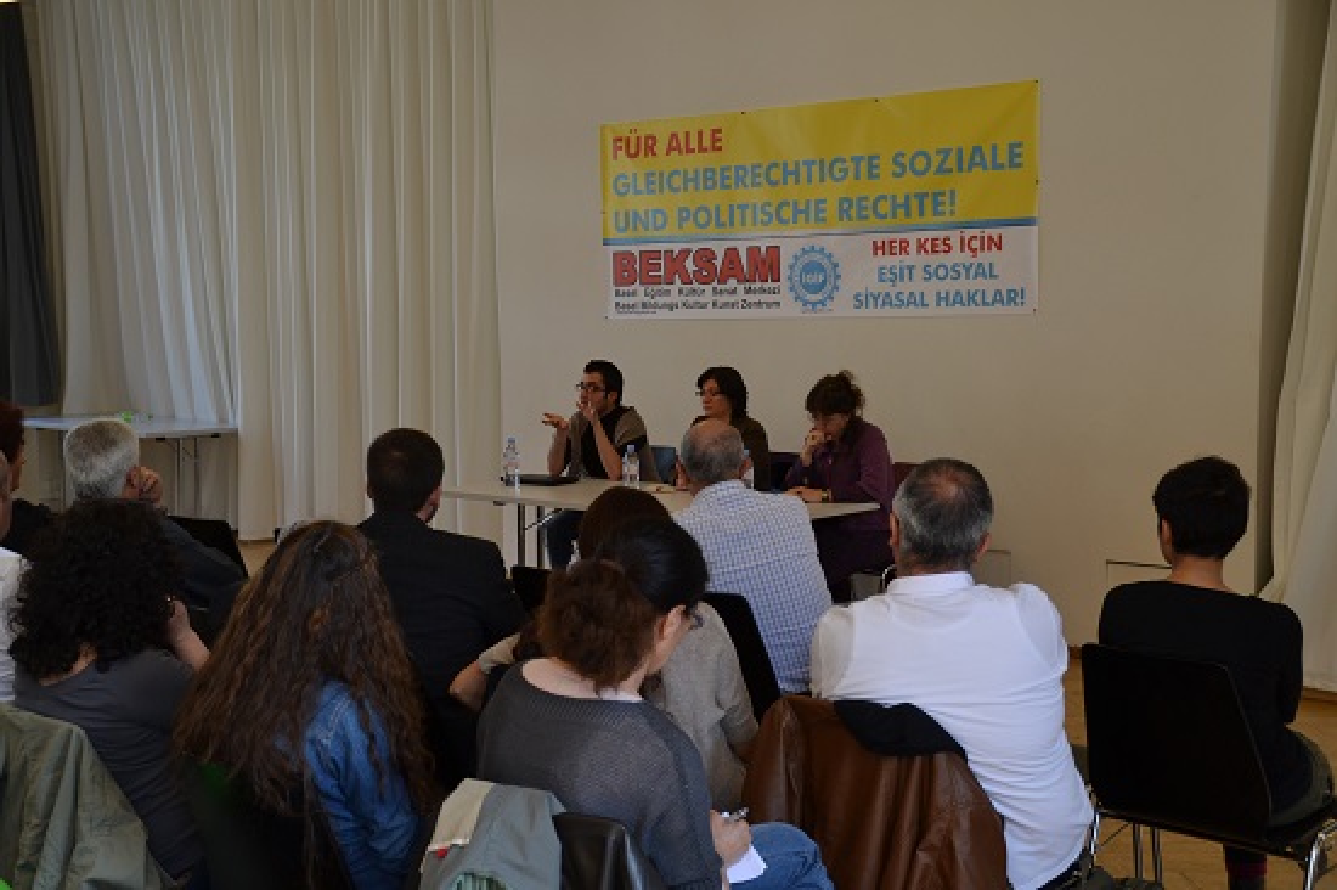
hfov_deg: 38.9
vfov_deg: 26.5
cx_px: 668
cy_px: 445
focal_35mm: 51
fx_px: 1893
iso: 400
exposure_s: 1/125
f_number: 5.6
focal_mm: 34
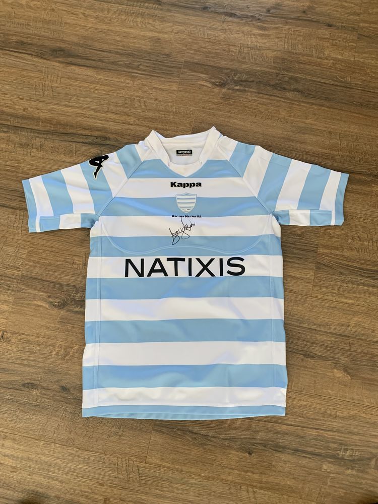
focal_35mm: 26
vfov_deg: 67.3
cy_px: 252
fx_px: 379
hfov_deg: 53.1
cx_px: 189
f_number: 1.8
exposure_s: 1/60
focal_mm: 4.25
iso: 200
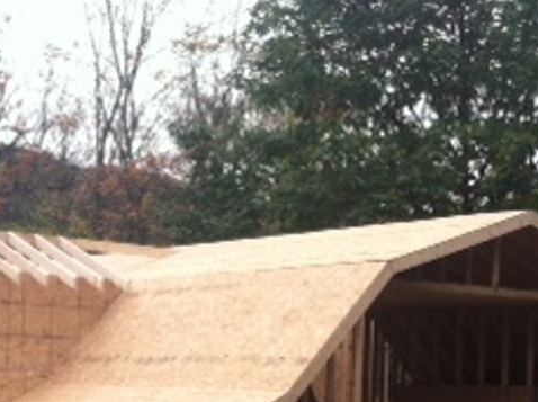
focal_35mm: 98
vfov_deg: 14.8
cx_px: 136
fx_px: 1521
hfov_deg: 19.9
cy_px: 401
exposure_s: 1/278
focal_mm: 3.85
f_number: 2.8
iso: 80
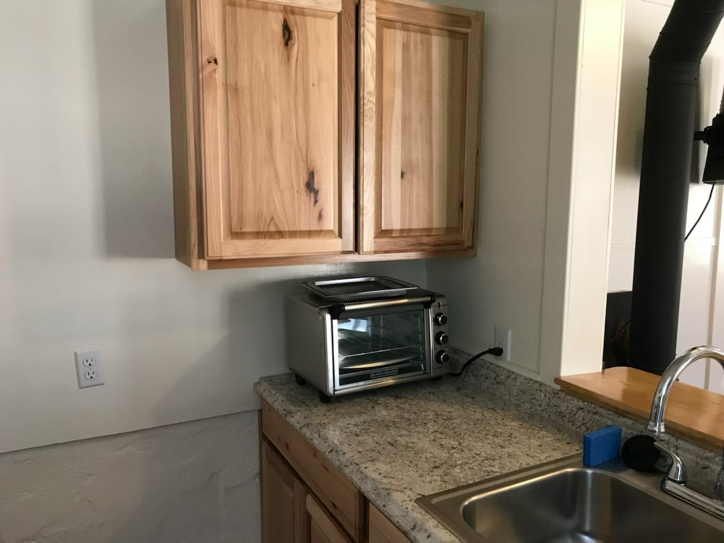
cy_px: 272
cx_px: 362
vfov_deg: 49.7
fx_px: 586
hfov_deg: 63.4
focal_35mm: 28
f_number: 1.8
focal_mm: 3.99
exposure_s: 1/20
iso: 40
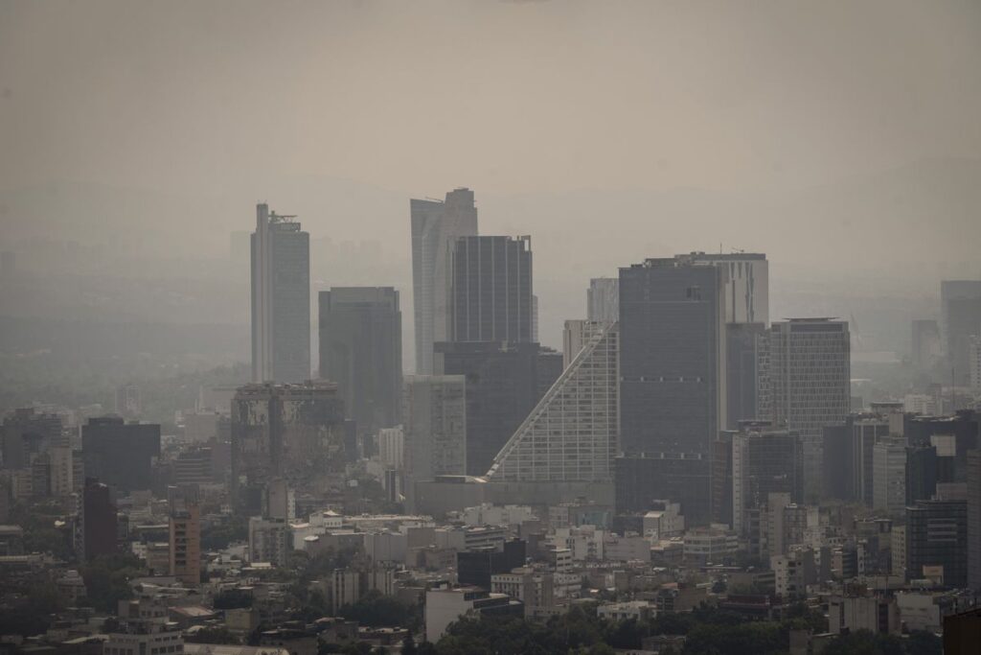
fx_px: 3597
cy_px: 328
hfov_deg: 15.5
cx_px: 490
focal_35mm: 132
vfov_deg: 10.4
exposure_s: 1/800
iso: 100
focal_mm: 132
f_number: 8
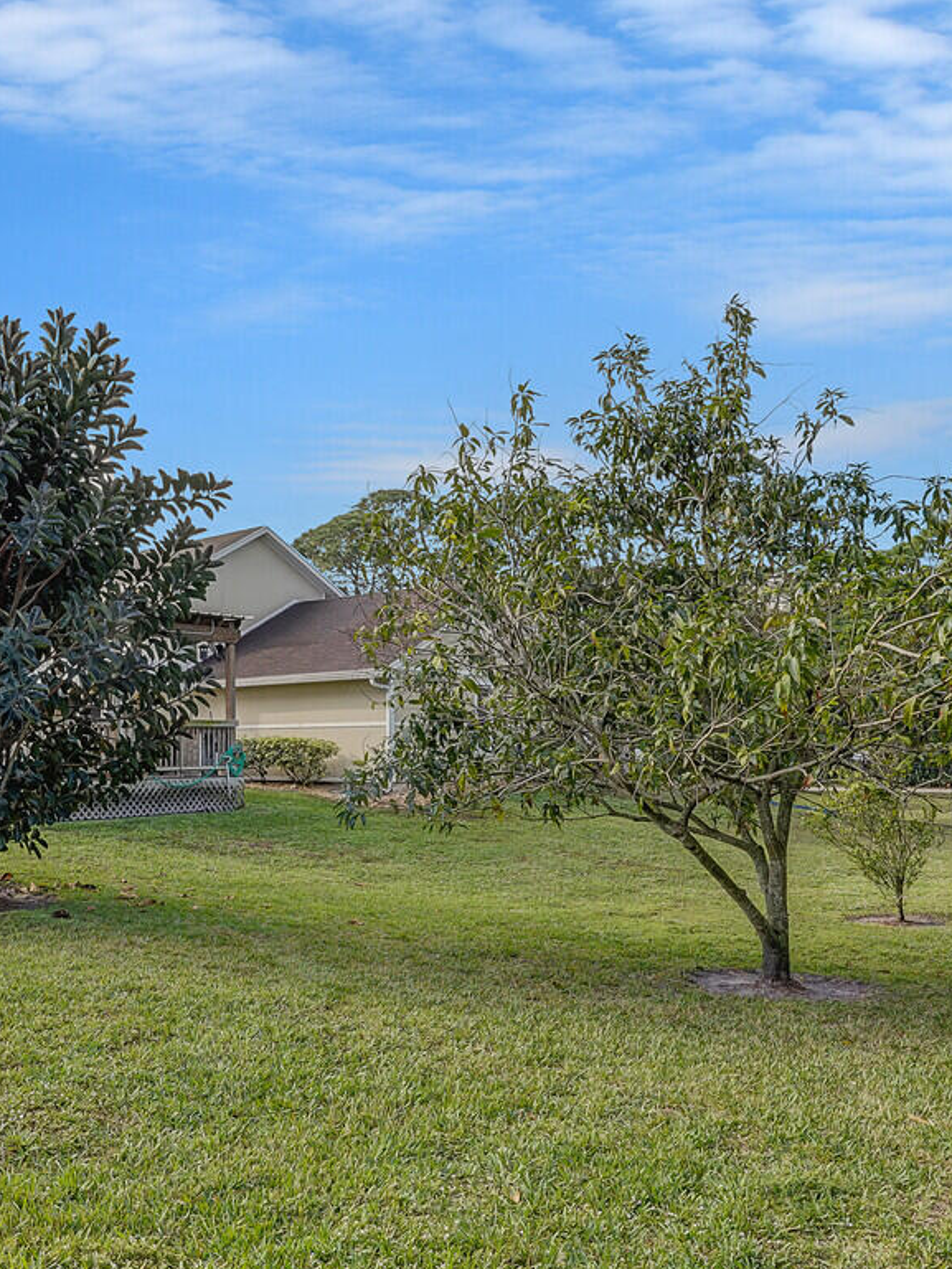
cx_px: 219
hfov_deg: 41.5
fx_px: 1210
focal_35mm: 33
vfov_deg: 55.3
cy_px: 681
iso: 320
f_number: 11
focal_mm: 16.5
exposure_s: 1/125
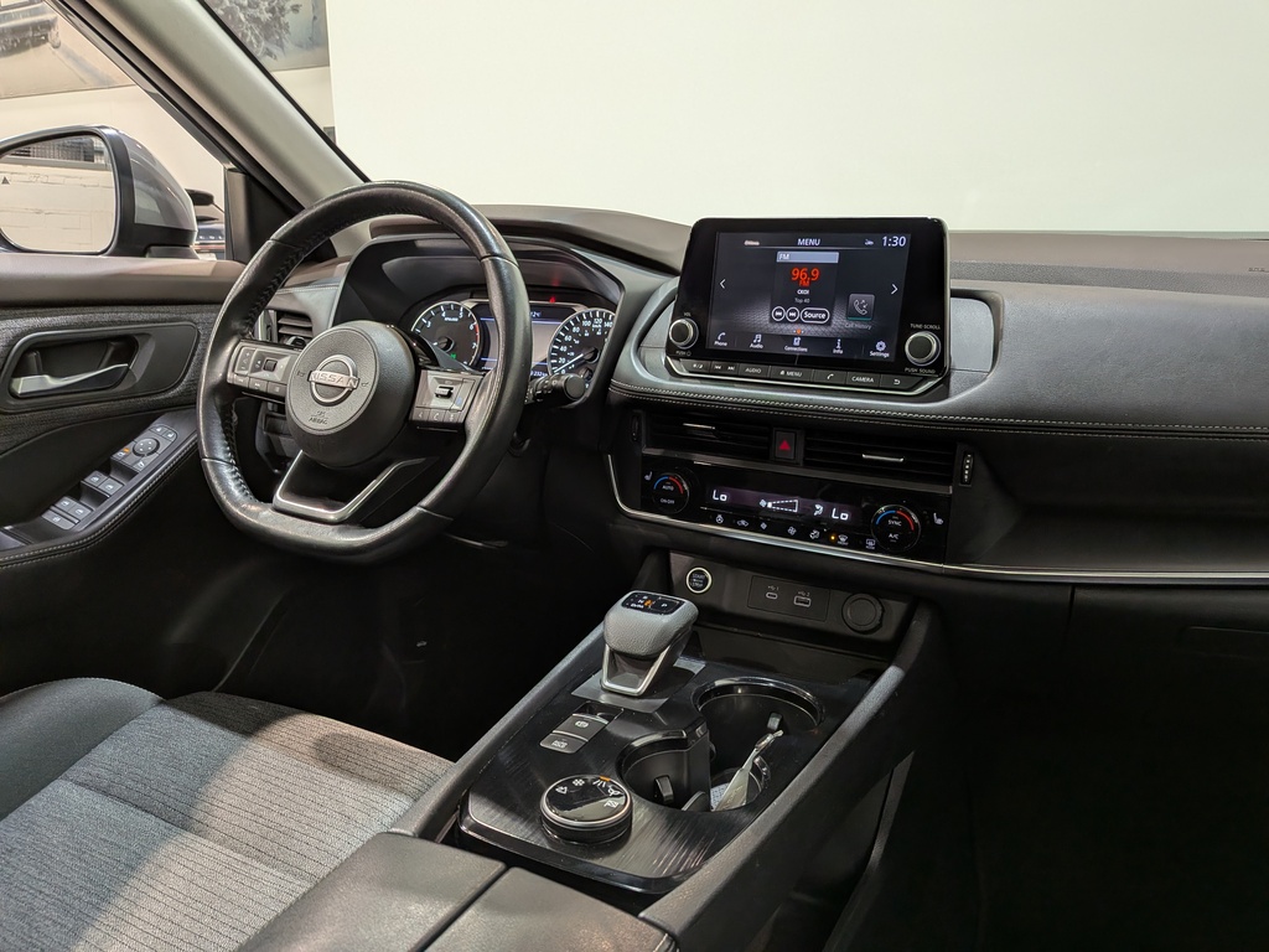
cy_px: 476
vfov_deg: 56.8
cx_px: 634
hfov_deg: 71.6
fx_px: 880
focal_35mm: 24
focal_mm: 4.53
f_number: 1.7
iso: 52
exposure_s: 1/30
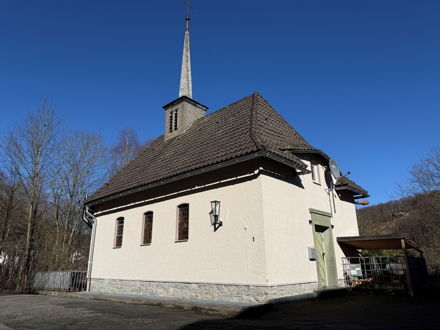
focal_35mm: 24
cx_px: 220
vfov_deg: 56.8
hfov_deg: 71.6
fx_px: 305
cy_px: 165
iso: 80
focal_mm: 6.76
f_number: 1.78
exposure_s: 1/9091
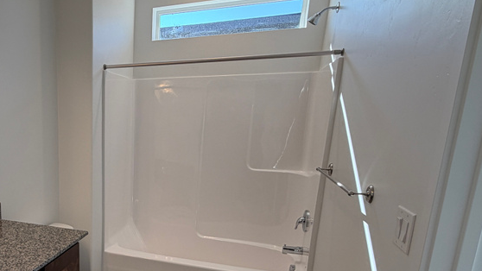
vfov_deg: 40.6
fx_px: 358
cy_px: 195
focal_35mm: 28
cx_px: 98
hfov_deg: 62.3
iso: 40
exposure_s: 1/120
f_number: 2.2
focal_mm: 2.22
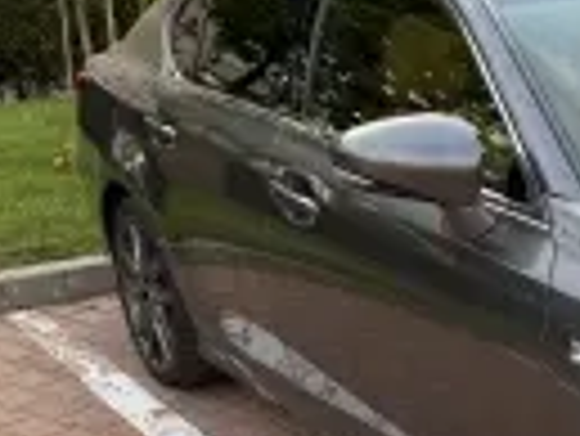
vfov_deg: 21.5
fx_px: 1124
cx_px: 629
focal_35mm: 67
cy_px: 391
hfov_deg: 26.7
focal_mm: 6.76
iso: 80
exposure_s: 1/609
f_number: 1.78
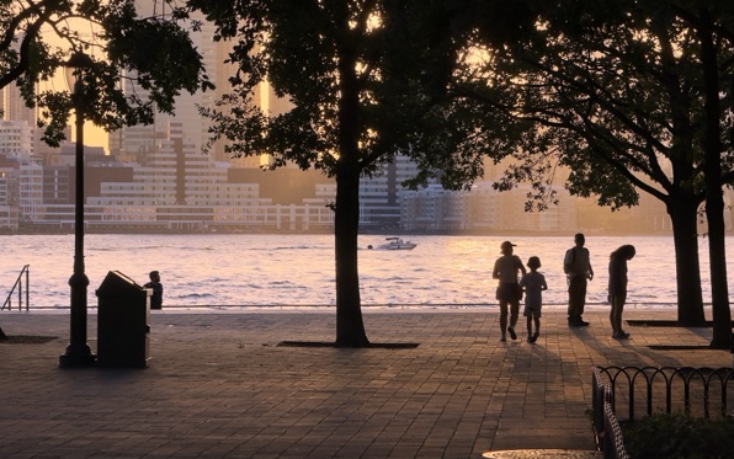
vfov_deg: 10.2
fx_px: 2561
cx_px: 366
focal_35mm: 128
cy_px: 188
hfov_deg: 16.3
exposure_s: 1/938
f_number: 2.8
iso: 50
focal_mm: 15.66
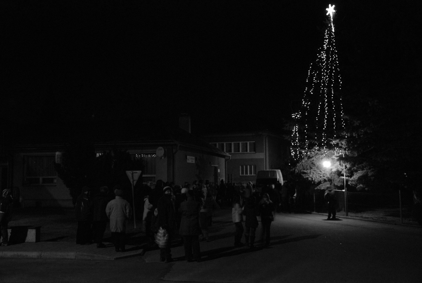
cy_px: 142
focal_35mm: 38
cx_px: 211
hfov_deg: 51.2
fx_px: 440
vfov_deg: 35.6
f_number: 4
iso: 1600
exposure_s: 1/3
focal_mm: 25
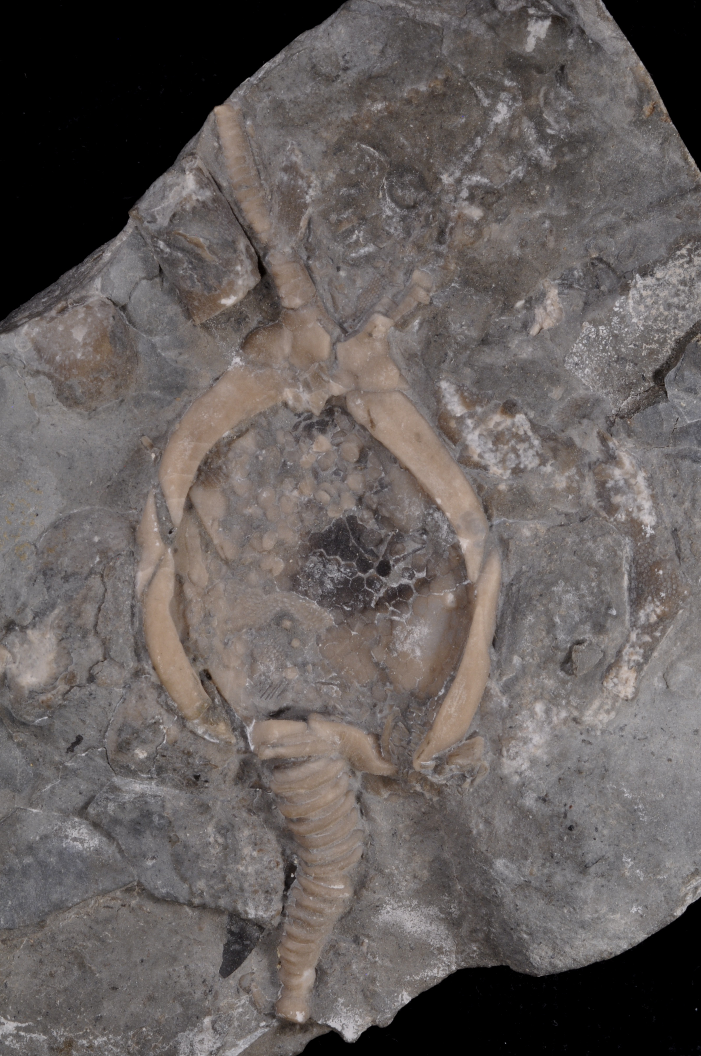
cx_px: 350
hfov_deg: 15.2
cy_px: 528
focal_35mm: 90
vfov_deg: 22.6
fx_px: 2635
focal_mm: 60
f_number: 40
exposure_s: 1/10
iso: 200
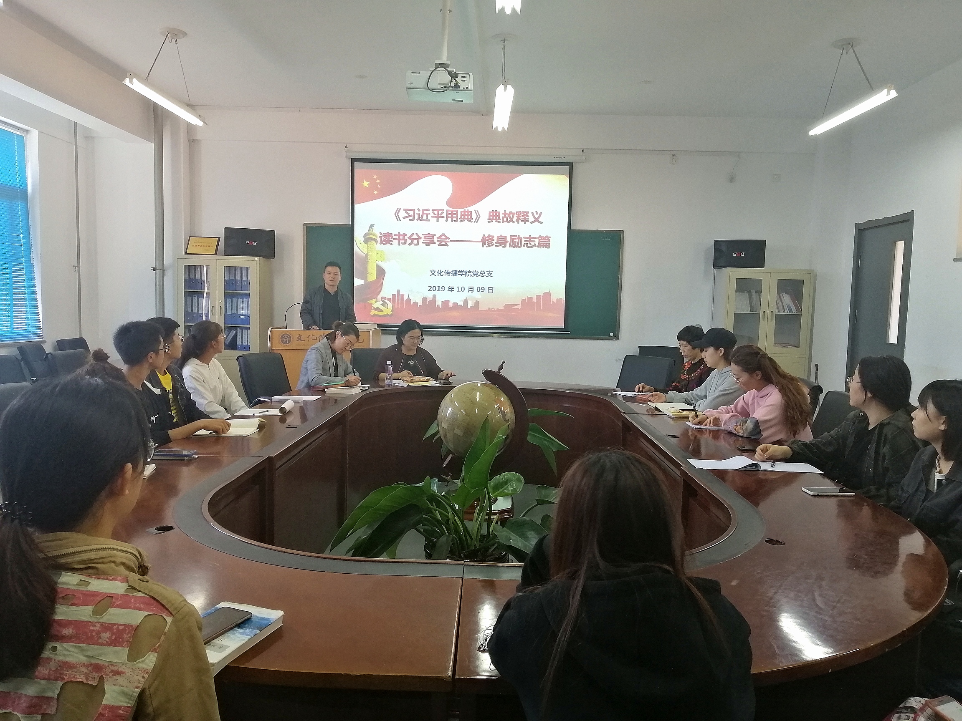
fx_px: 723
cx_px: 481
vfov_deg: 53.1
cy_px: 360
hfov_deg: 67.3
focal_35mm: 26
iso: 200
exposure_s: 1/50
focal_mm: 3.81
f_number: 2.2
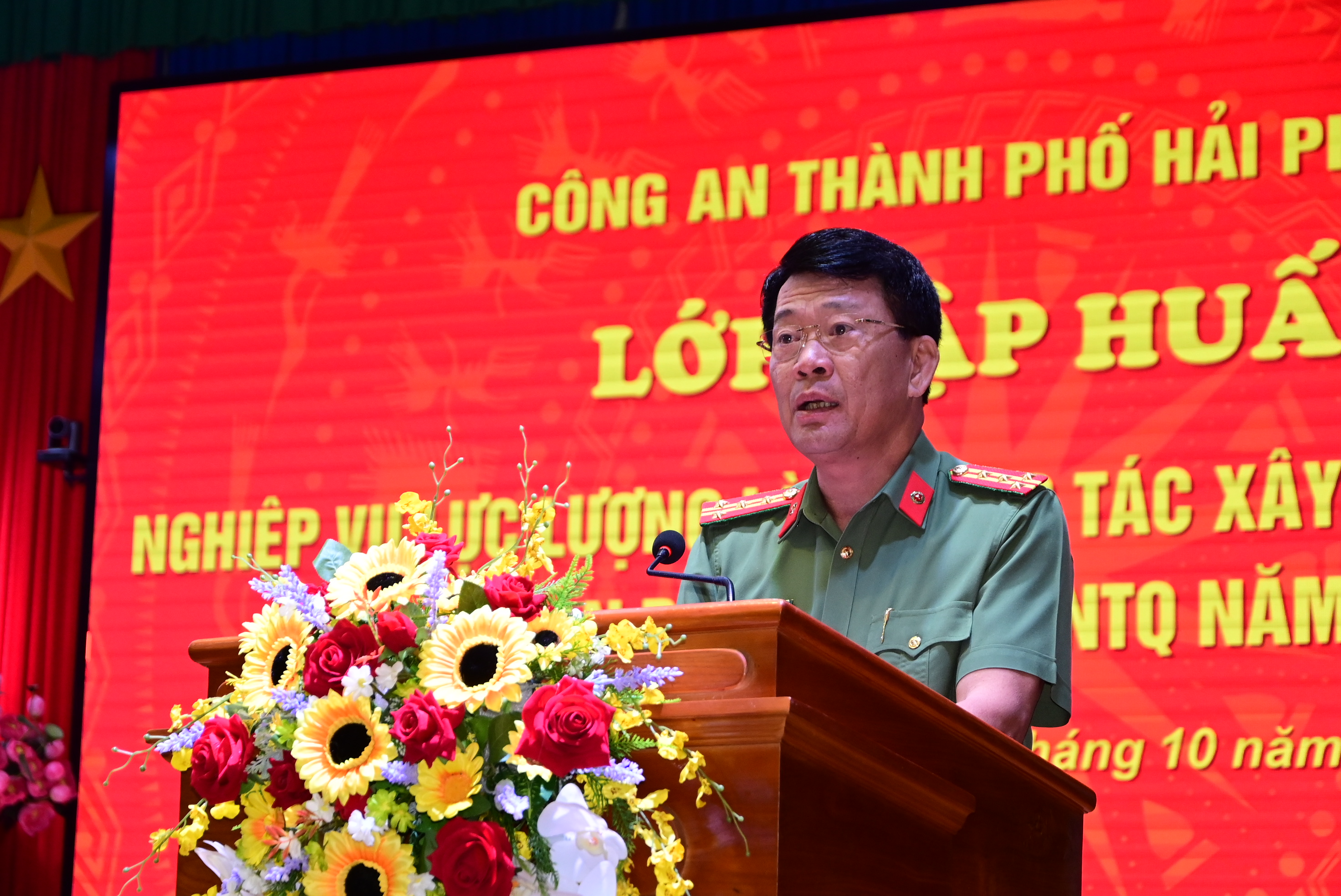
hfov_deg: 21.9
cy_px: 448
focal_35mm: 93
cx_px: 670
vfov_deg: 14.7
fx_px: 3467
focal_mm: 62
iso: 1600
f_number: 5.3
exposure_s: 1/200
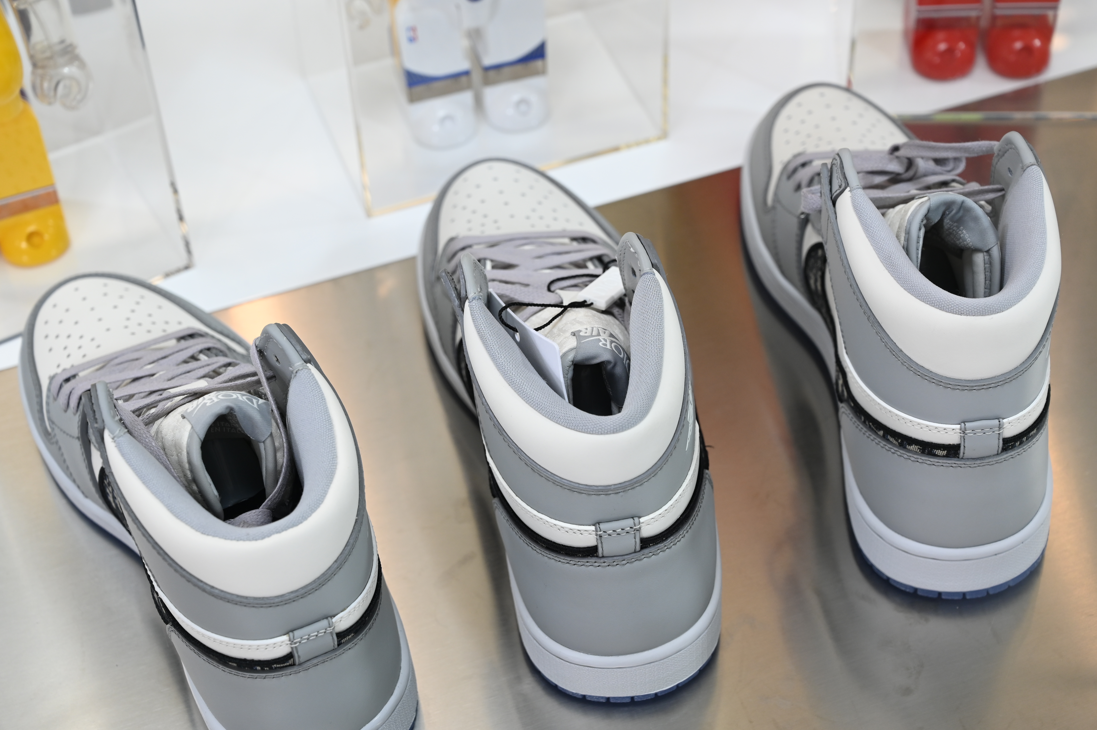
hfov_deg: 33.4
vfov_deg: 22.6
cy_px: 365
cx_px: 548
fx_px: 1827
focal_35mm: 60
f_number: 6.3
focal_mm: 60
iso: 640
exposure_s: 1/100
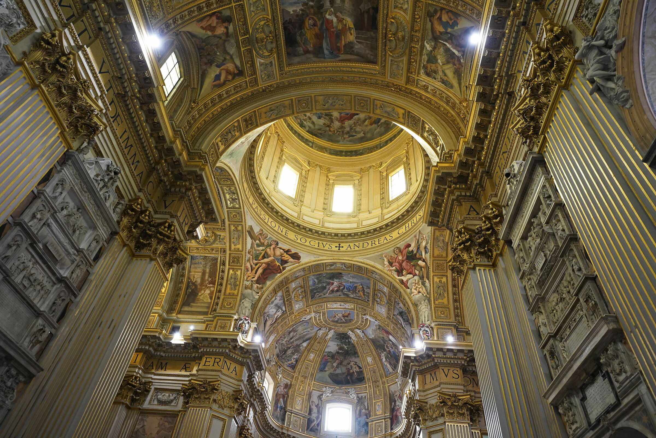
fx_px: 437
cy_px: 219
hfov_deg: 73.7
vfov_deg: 53.1
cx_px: 328
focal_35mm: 24
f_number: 4
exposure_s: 1/160
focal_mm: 24
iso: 4000
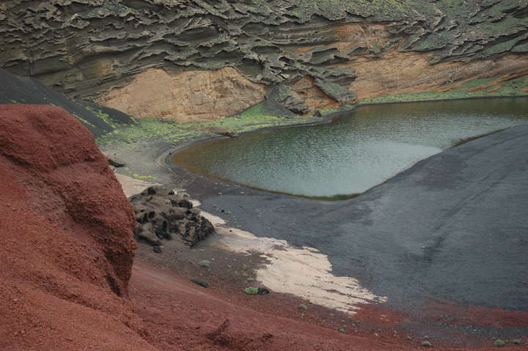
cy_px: 176
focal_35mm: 38
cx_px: 264
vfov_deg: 35.4
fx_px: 550
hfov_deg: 51.3
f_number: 4
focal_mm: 25
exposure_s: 1/60
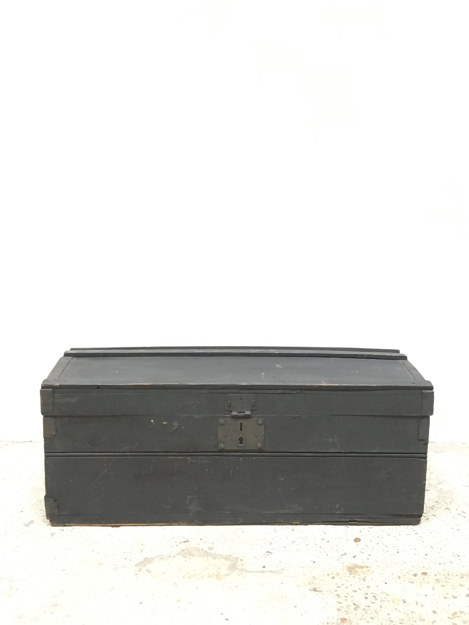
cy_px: 312
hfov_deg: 48.2
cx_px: 234
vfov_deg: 61.7
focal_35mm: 29
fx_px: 524
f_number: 2.2
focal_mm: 4.15
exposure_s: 1/17
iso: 200
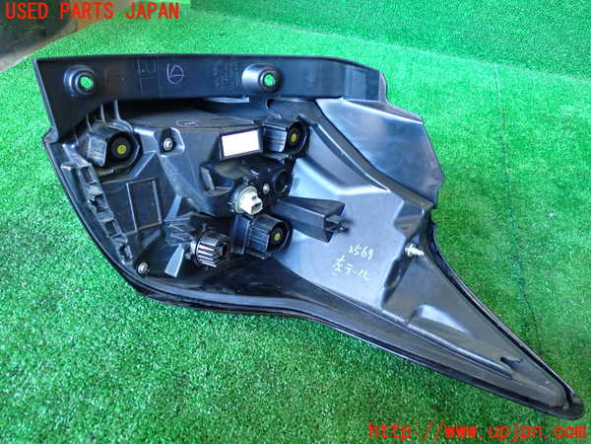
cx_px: 296
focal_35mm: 30
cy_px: 222
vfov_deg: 46.8
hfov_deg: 60.0
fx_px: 512
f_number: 2.3
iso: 500
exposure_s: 1/30
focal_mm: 5.4
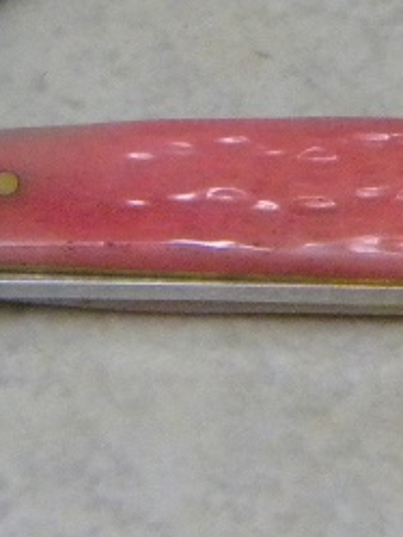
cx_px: 584
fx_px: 6545
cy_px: -175
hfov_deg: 3.5
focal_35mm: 422
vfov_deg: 4.7
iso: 800
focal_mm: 19
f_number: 4.7
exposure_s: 1/68.3
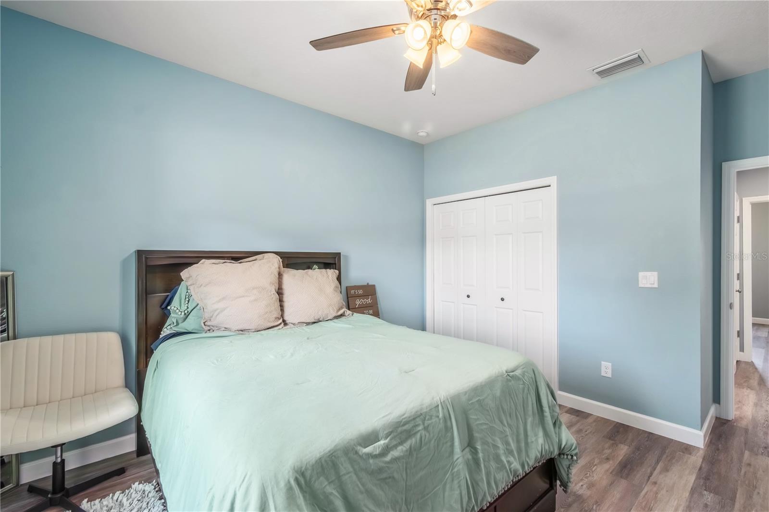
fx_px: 320
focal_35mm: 15
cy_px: 256
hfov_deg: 100.4
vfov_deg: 77.3
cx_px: 384
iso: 250
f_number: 9
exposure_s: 1/6
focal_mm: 10
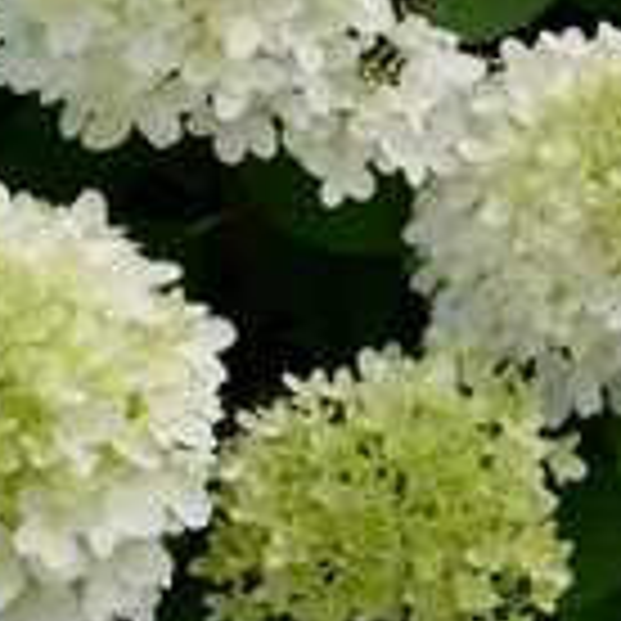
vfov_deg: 9.5
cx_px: 461
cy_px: -446
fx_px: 3572
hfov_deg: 9.9
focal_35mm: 176
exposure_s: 1/60
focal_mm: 28
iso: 320
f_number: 16
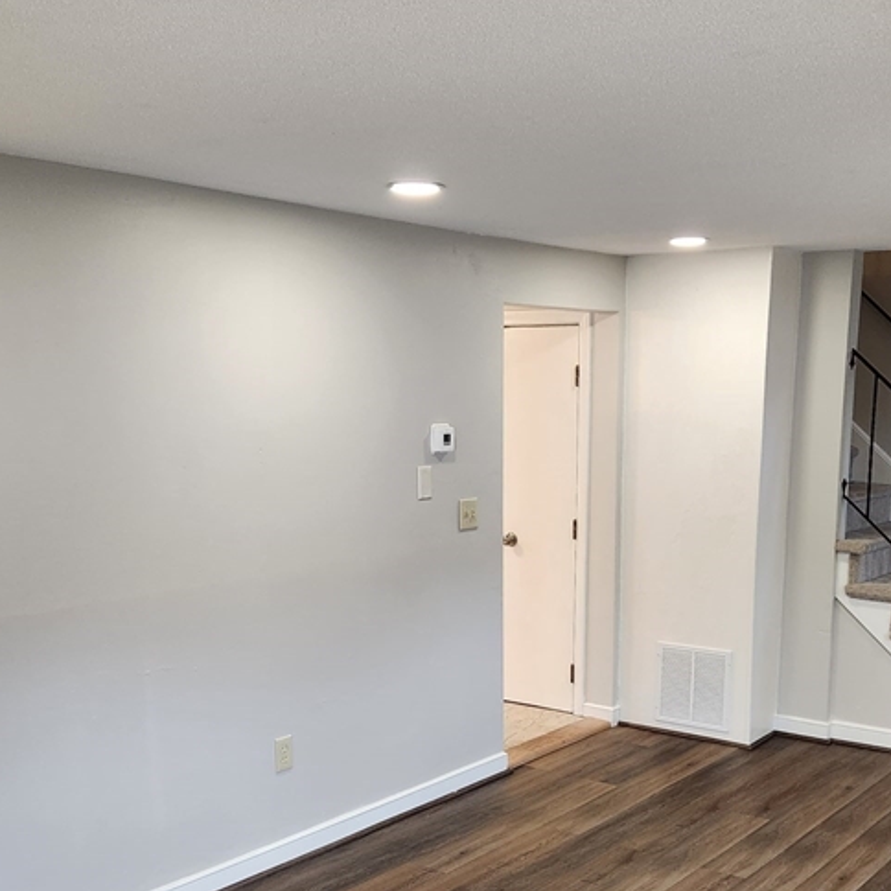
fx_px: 1252
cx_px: 503
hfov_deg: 39.1
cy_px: 692
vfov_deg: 38.0
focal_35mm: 43
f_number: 1.8
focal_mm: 5.4
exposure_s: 1/120
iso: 250
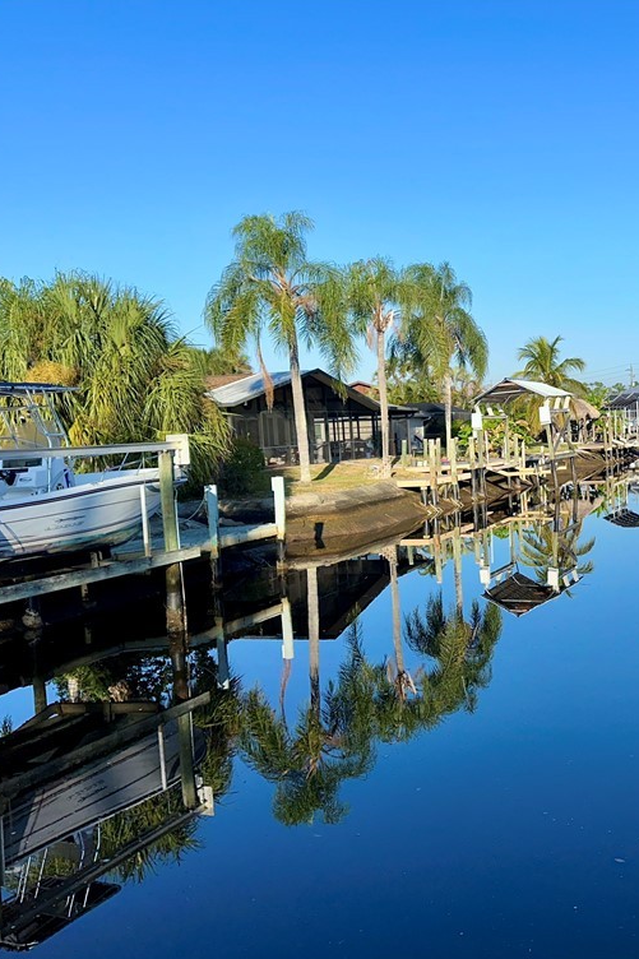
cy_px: 480
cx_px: 513
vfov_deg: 55.8
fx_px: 906
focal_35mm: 34
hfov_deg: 37.5
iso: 50
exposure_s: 1/3717
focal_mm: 6.86
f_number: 1.78
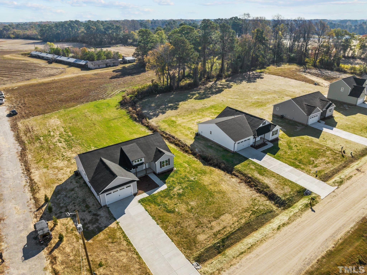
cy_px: 138
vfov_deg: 56.8
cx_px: 184
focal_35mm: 24
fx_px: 254
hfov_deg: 71.6
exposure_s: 1/500
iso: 360
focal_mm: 12.29
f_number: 2.8
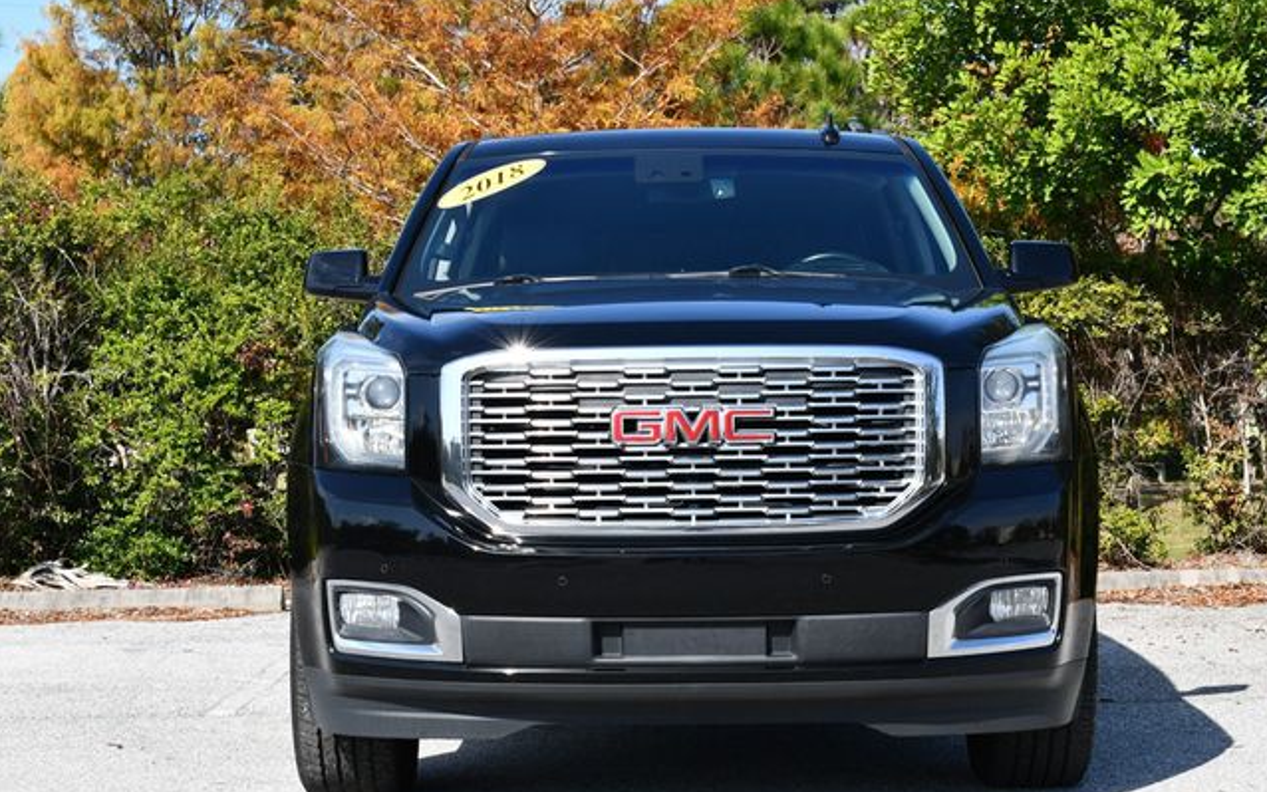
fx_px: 2970
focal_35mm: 86
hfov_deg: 24.1
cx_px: 634
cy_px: 411
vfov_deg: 15.2
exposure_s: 1/250
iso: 125
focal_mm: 42
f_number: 8
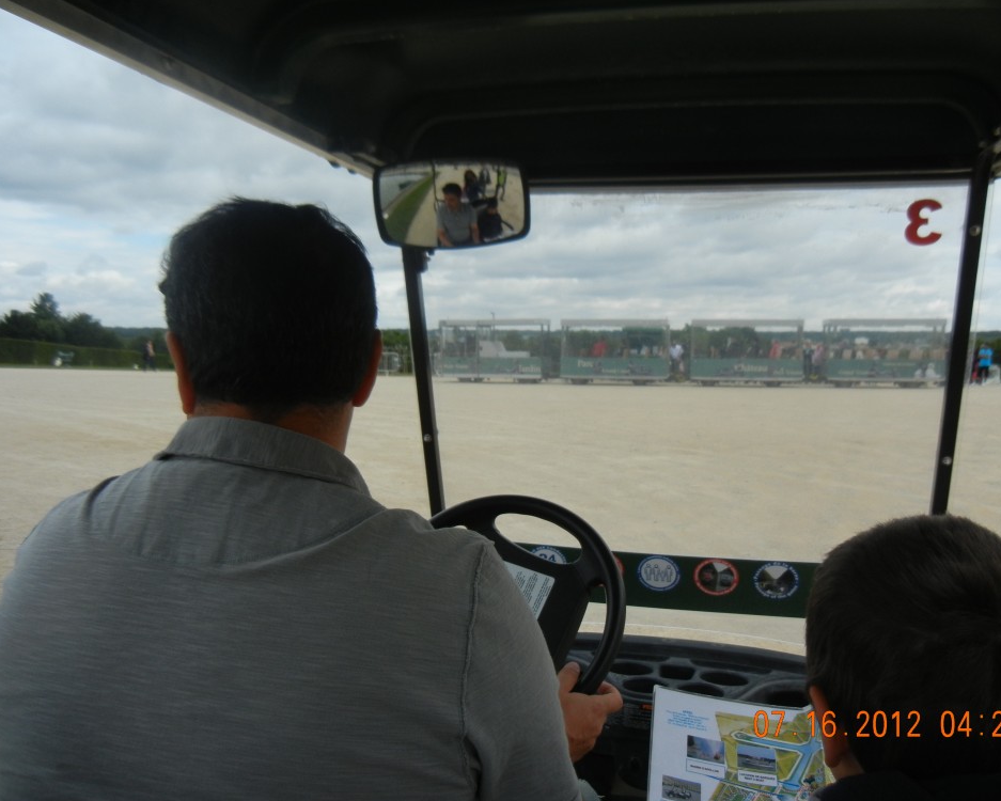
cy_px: 399
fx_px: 948
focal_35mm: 32
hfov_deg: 55.6
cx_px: 543
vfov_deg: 45.8
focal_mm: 5.4
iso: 160
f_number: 7
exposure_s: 1/347
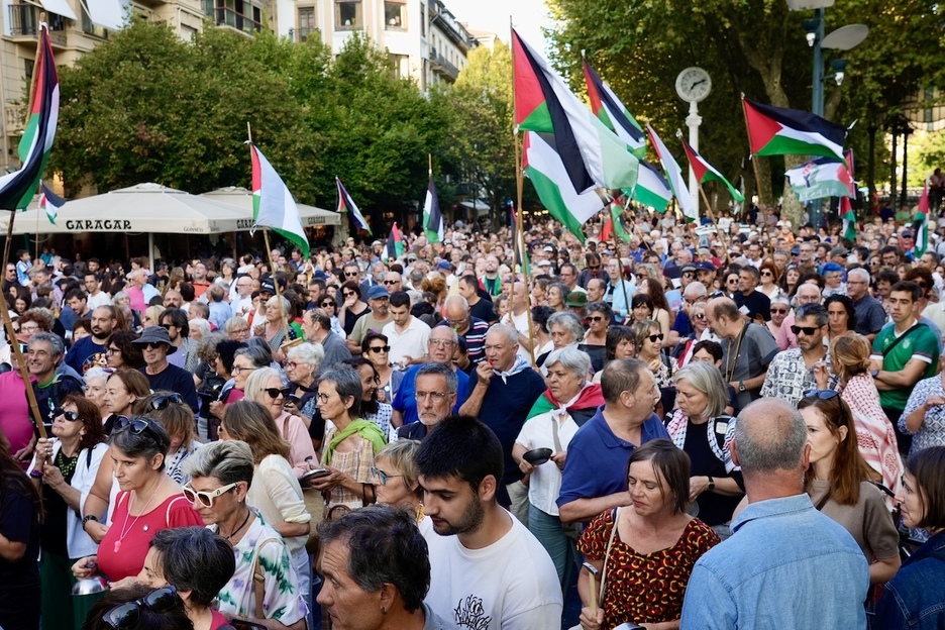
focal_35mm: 36
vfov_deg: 36.9
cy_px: 315
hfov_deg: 53.1
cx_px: 472
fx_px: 945
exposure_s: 1/320
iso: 500
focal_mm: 24
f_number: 5
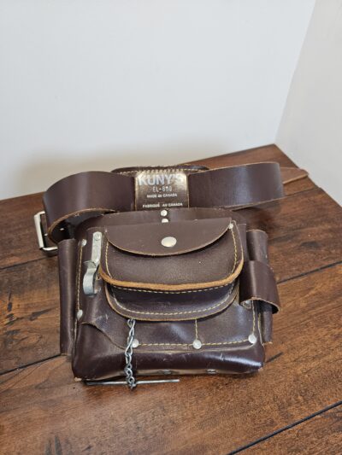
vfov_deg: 73.9
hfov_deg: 58.9
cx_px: 171
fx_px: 303
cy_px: 228
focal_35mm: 23
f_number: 1.7
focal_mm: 6.3
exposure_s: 1/120
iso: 125
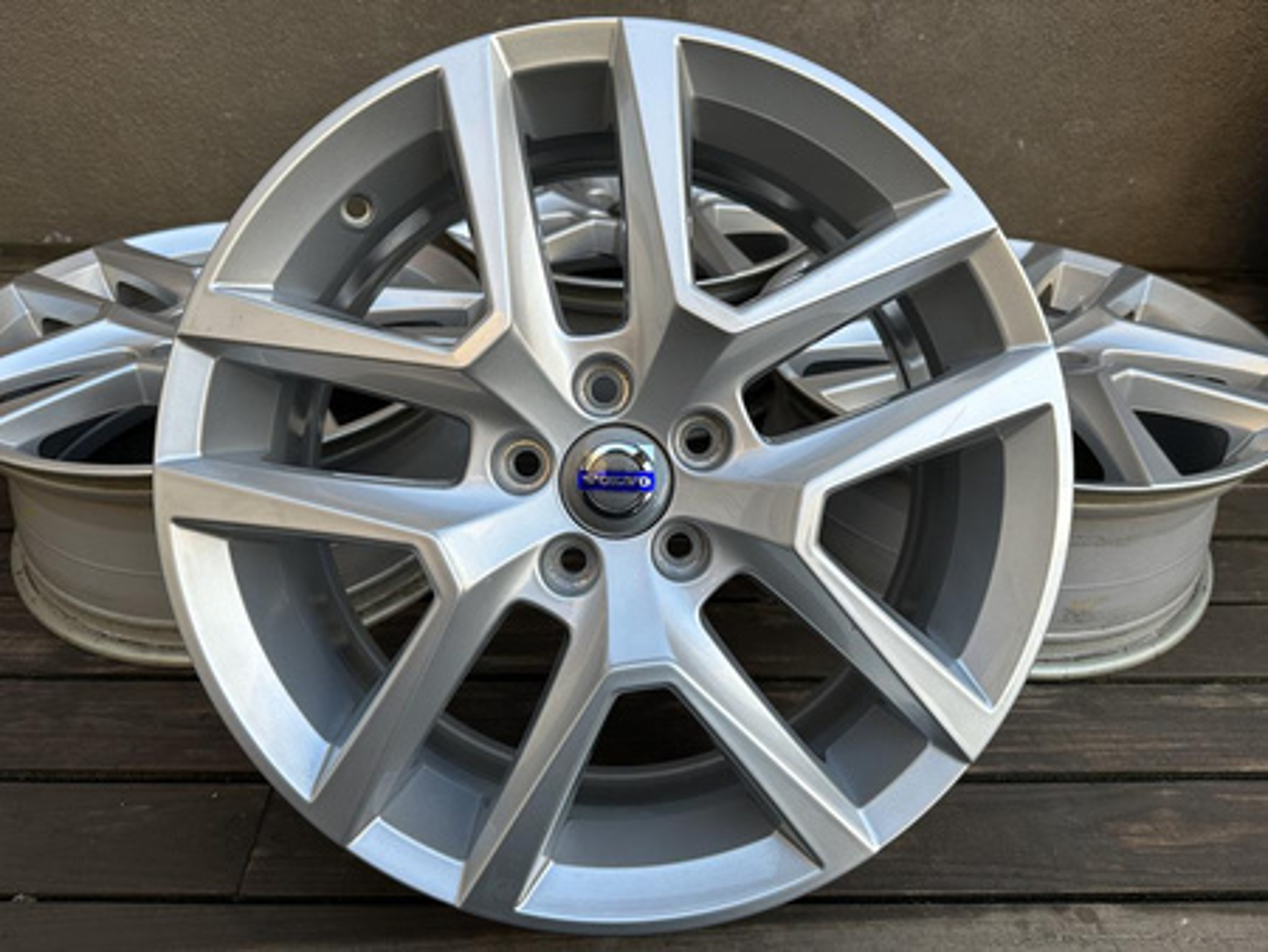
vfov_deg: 56.9
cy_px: 476
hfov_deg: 71.6
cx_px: 634
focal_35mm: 24
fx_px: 880
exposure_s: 1/162
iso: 64
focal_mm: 6.86
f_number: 1.78
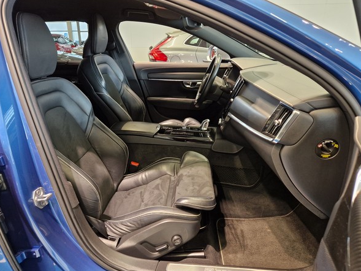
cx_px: 167
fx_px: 261
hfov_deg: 69.3
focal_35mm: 25
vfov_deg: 54.8
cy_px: 145
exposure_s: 1/100
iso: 250
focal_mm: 5.4
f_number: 1.8
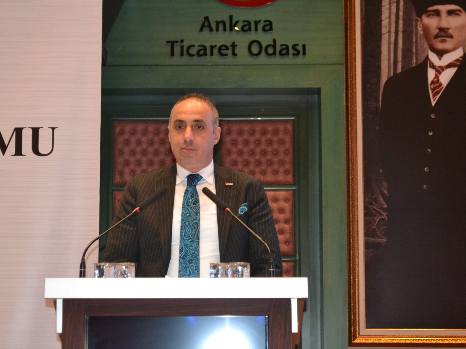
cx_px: 221
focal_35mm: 90
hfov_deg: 21.9
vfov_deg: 16.5
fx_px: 1205
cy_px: 174
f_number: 5.6
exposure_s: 1/60
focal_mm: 55
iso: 3200
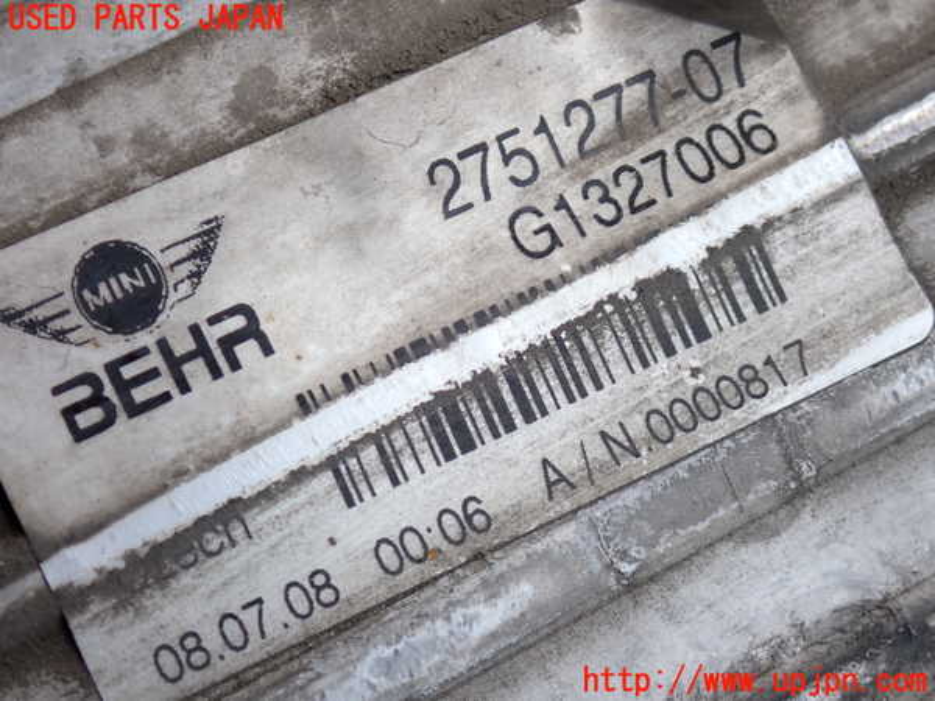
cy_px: 350
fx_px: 2701
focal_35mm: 100
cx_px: 468
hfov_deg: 19.6
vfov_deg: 14.8
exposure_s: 1/125
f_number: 4.9
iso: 100
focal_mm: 18
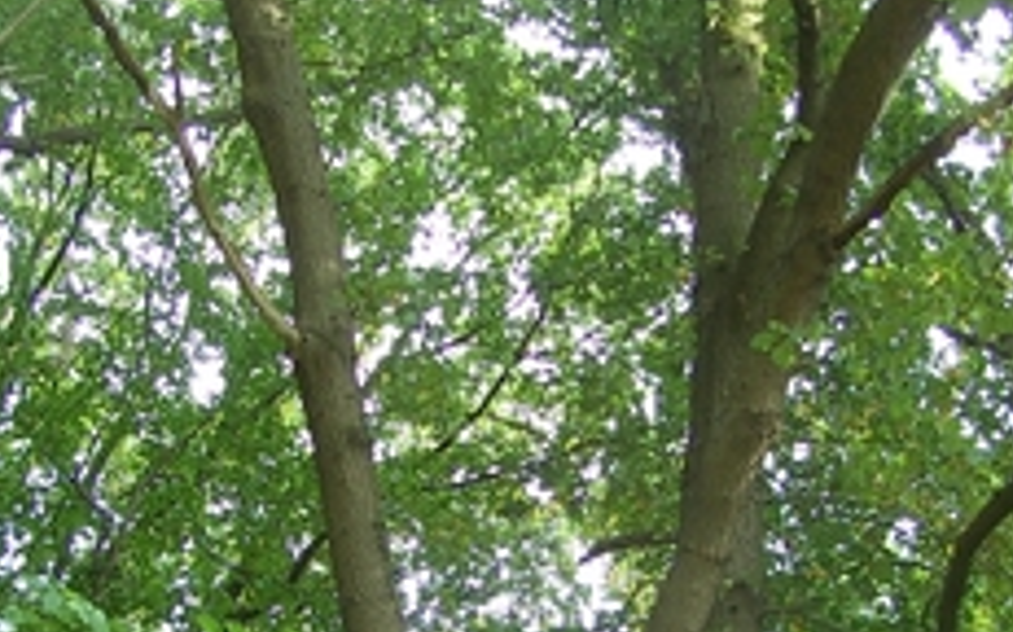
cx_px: 469
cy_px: 514
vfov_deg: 12.7
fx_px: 2814
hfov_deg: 20.4
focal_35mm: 102
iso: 64
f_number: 2.8
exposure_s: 1/55
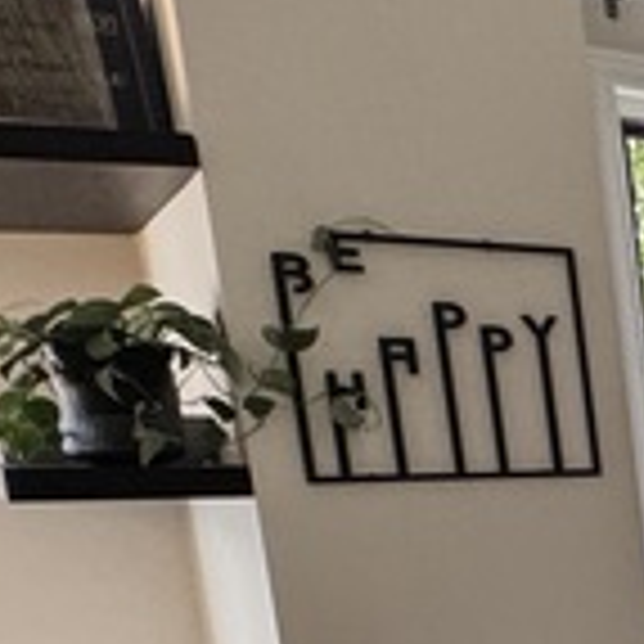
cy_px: 662
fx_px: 1452
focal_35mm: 69
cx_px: 1630
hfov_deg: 14.1
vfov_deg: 23.8
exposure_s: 1/60
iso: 250
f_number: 2.2
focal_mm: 2.22
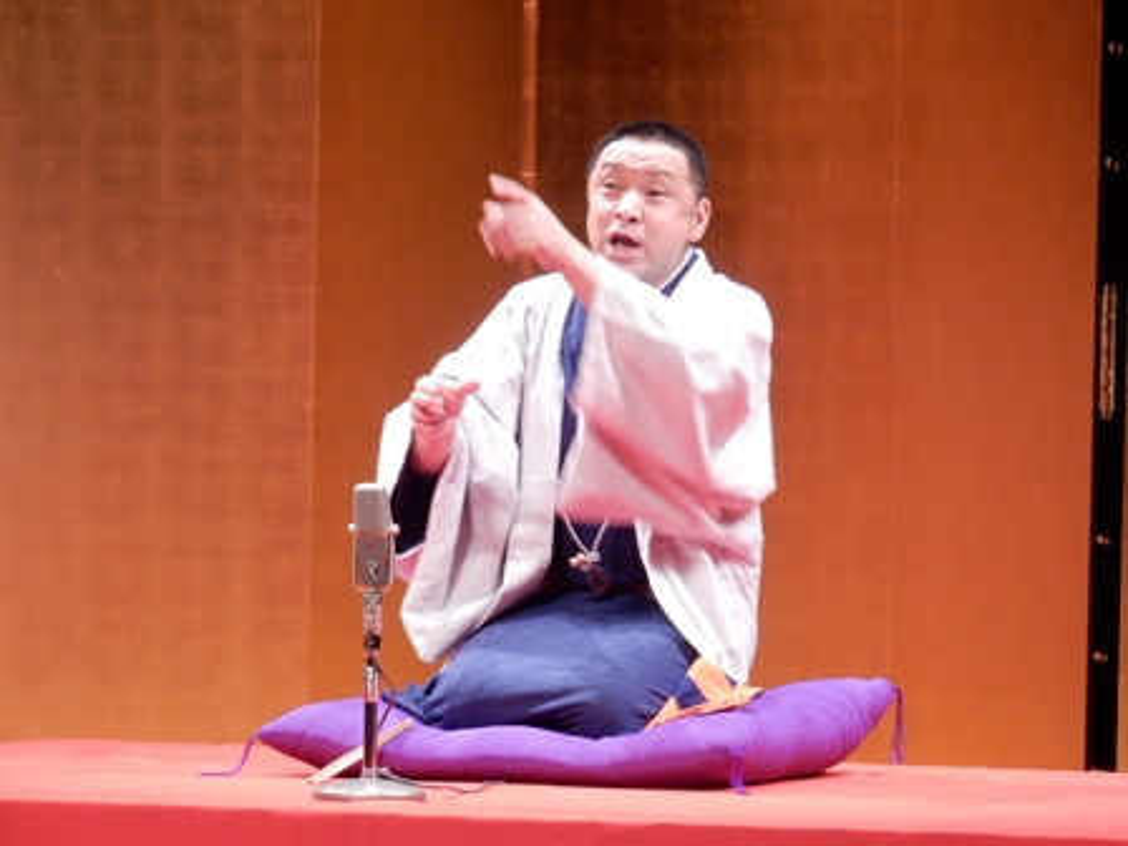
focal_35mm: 271
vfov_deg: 5.5
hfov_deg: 7.3
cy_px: 423
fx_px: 8831
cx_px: 564
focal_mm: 48.4
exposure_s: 1/20
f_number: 8
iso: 400
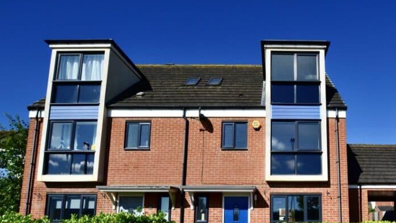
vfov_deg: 45.8
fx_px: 242
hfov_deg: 74.7
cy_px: 192
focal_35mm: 23
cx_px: 282
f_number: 11
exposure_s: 1/500
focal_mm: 10
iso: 320
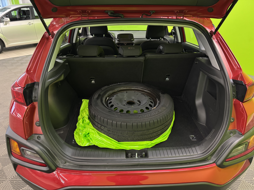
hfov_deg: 71.6
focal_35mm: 24
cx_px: 127
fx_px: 176
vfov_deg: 56.8
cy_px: 95
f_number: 1.78
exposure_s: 1/50
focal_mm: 6.76
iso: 640
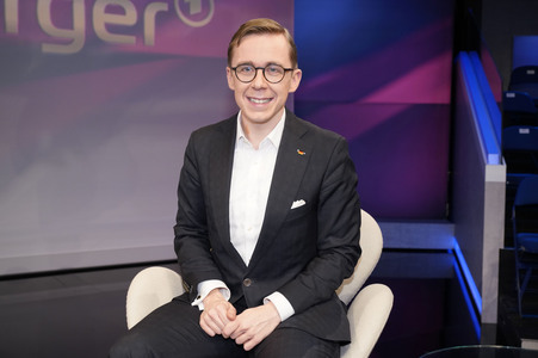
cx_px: 269
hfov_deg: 45.5
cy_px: 179
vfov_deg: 31.1
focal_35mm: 43
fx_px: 642
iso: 2000
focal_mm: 43
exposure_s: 1/125
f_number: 5.6
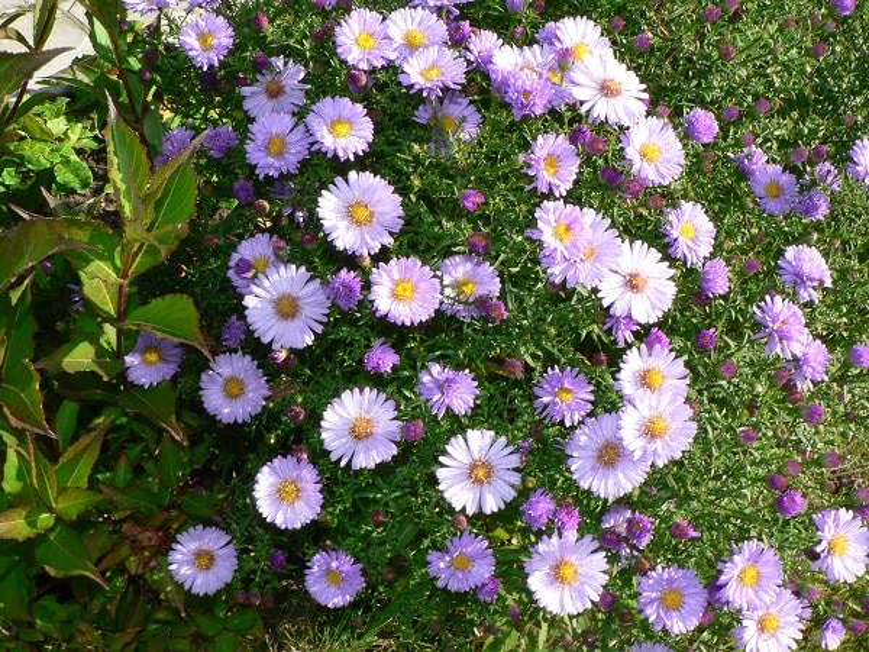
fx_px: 904
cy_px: 326
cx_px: 434
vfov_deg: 39.7
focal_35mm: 36
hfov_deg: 51.4
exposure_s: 1/125
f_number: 8
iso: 100
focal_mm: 6
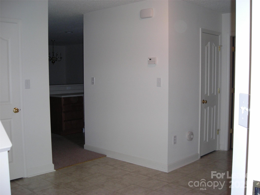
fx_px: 285
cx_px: 130
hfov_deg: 49.0
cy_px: 98
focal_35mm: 38
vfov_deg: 37.7
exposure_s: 1/60
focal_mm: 6.3
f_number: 3.2
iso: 154
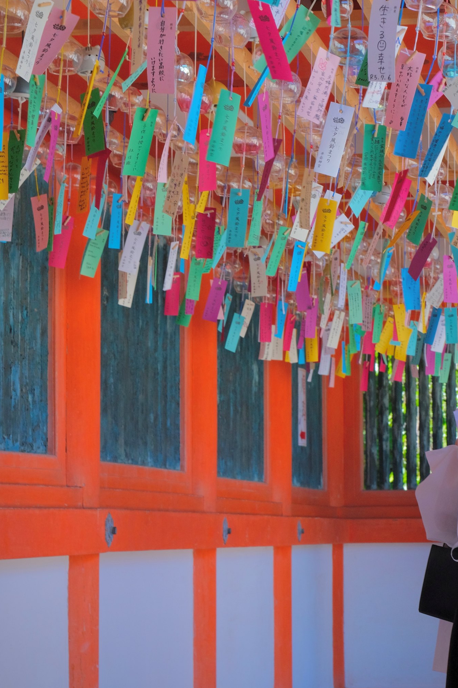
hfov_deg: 12.1
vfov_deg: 18.1
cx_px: 332
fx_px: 2157
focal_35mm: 113
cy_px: 237
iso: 800
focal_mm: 49
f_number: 8
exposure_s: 1/140
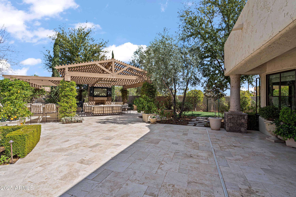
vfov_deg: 73.7
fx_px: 132
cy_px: 98
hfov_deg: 96.7
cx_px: 148
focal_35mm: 16
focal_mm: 16
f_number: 9
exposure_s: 1/30
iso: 100
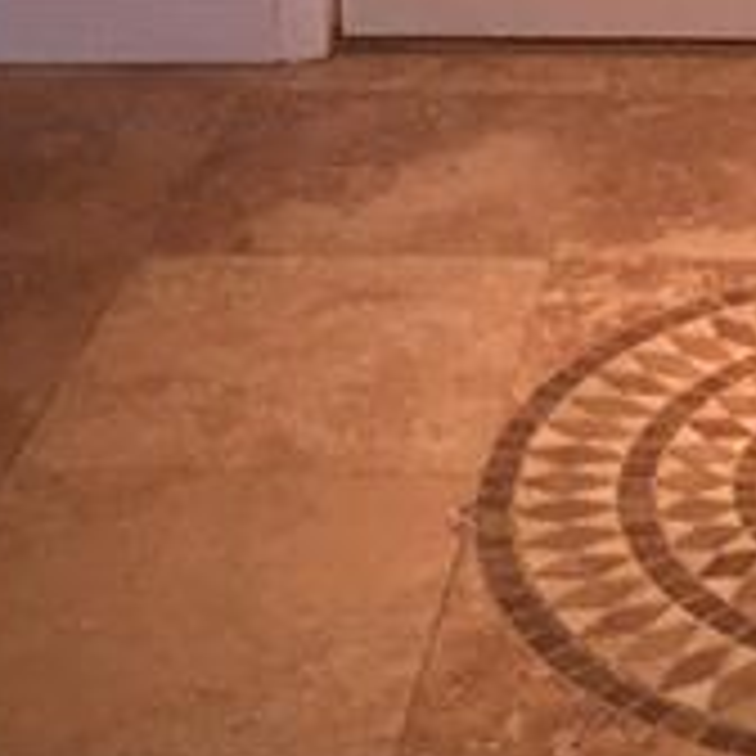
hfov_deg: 14.5
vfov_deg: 13.8
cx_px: 873
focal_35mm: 117
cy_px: -446
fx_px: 2891
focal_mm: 4.15
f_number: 2.2
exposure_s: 1/30
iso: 80
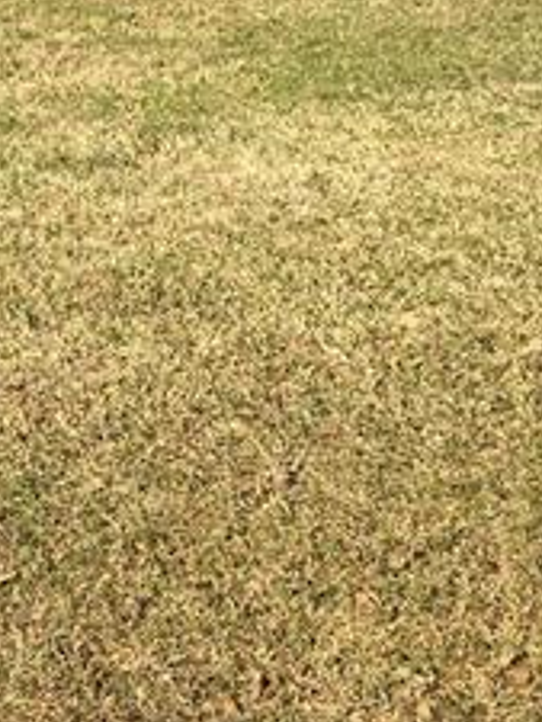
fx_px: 2065
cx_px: -224
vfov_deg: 18.2
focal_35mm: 99
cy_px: -279
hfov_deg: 14.2
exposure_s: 1/1012
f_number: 2.2
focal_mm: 4.15
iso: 25
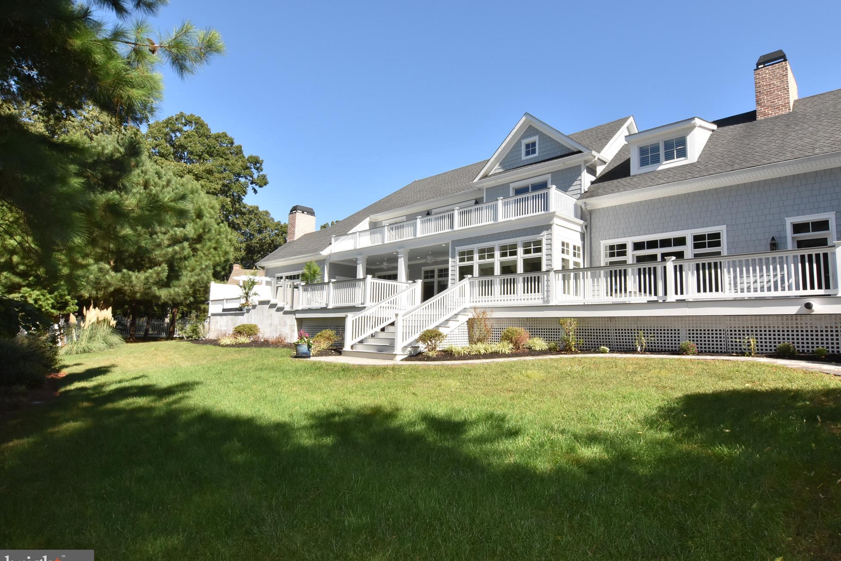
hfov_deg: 86.8
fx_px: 444
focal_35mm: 19
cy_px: 285
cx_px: 441
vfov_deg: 64.6
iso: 800
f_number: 22
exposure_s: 1/200
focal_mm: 12
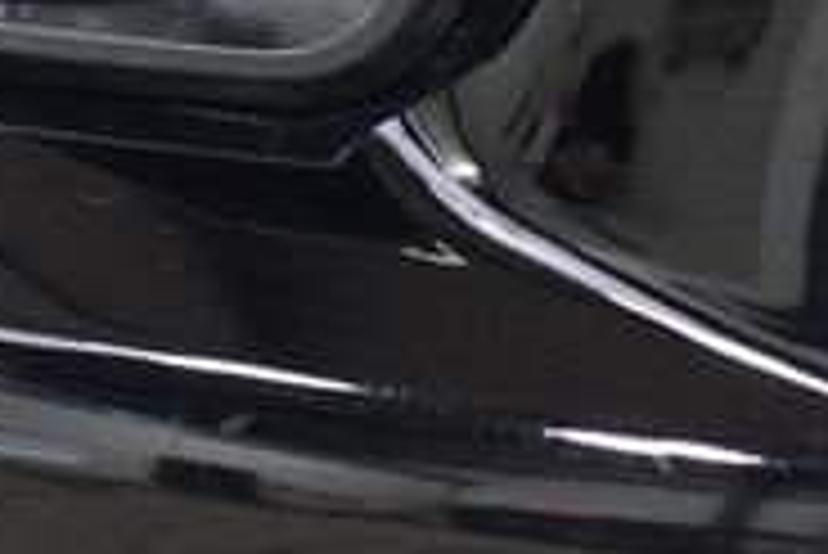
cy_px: -173
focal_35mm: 366
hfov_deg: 5.6
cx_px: 256
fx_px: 8424
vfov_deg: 3.8
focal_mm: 70
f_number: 5
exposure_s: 1/30
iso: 1600
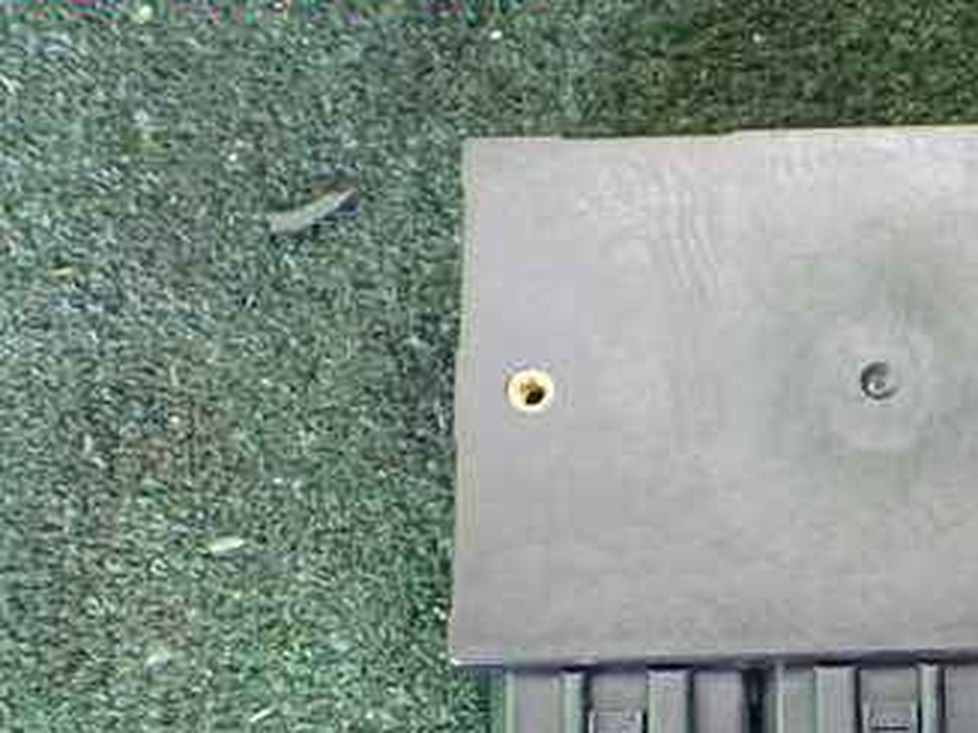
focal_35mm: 55
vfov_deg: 26.0
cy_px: 601
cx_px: 873
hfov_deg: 33.2
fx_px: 1553
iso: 800
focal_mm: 5.4
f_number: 2.3
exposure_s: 1/125
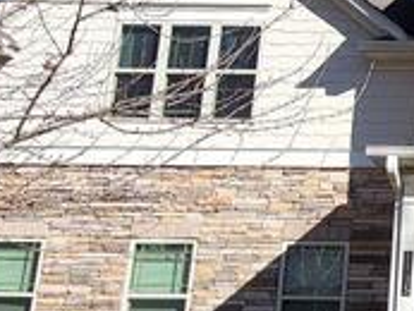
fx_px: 718
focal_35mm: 60
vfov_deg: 24.3
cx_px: 579
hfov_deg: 25.9
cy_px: 203
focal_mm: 1.74
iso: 32
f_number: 2.2
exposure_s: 1/823
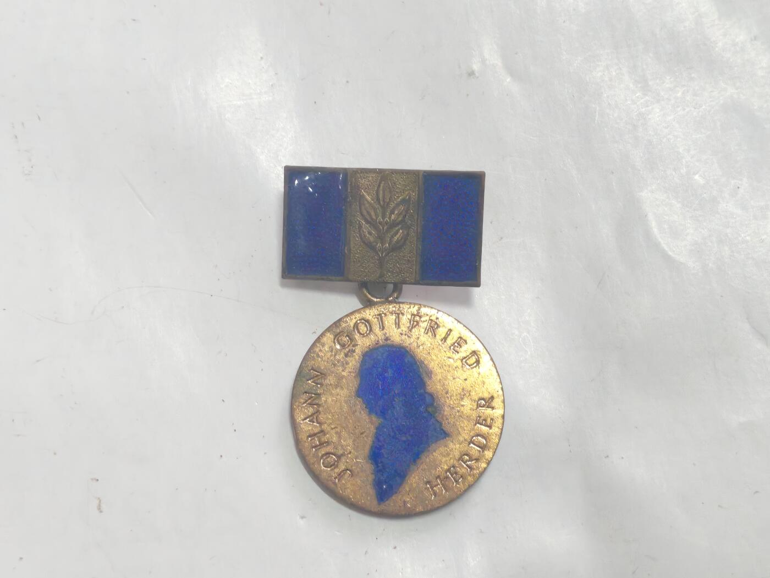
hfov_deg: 28.6
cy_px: 289
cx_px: 385
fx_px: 1513
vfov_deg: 21.6
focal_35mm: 68
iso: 640
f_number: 1.95
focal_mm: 5.52
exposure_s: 1/33
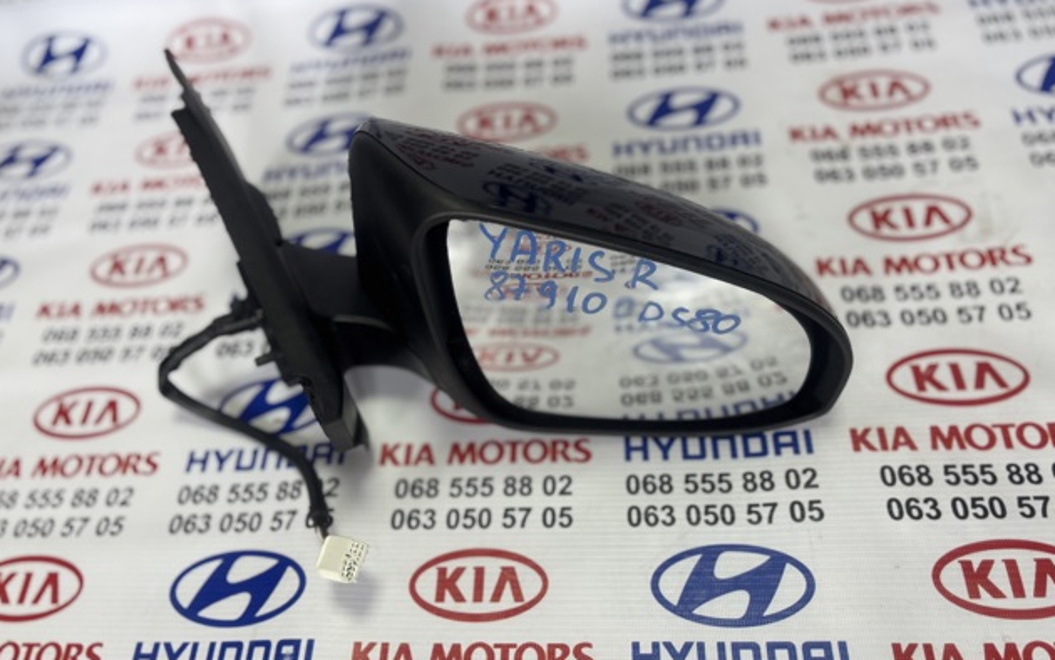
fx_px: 805
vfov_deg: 44.6
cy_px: 318
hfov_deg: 66.5
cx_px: 529
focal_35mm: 28
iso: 100
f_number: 1.6
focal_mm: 5.96
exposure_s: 1/121
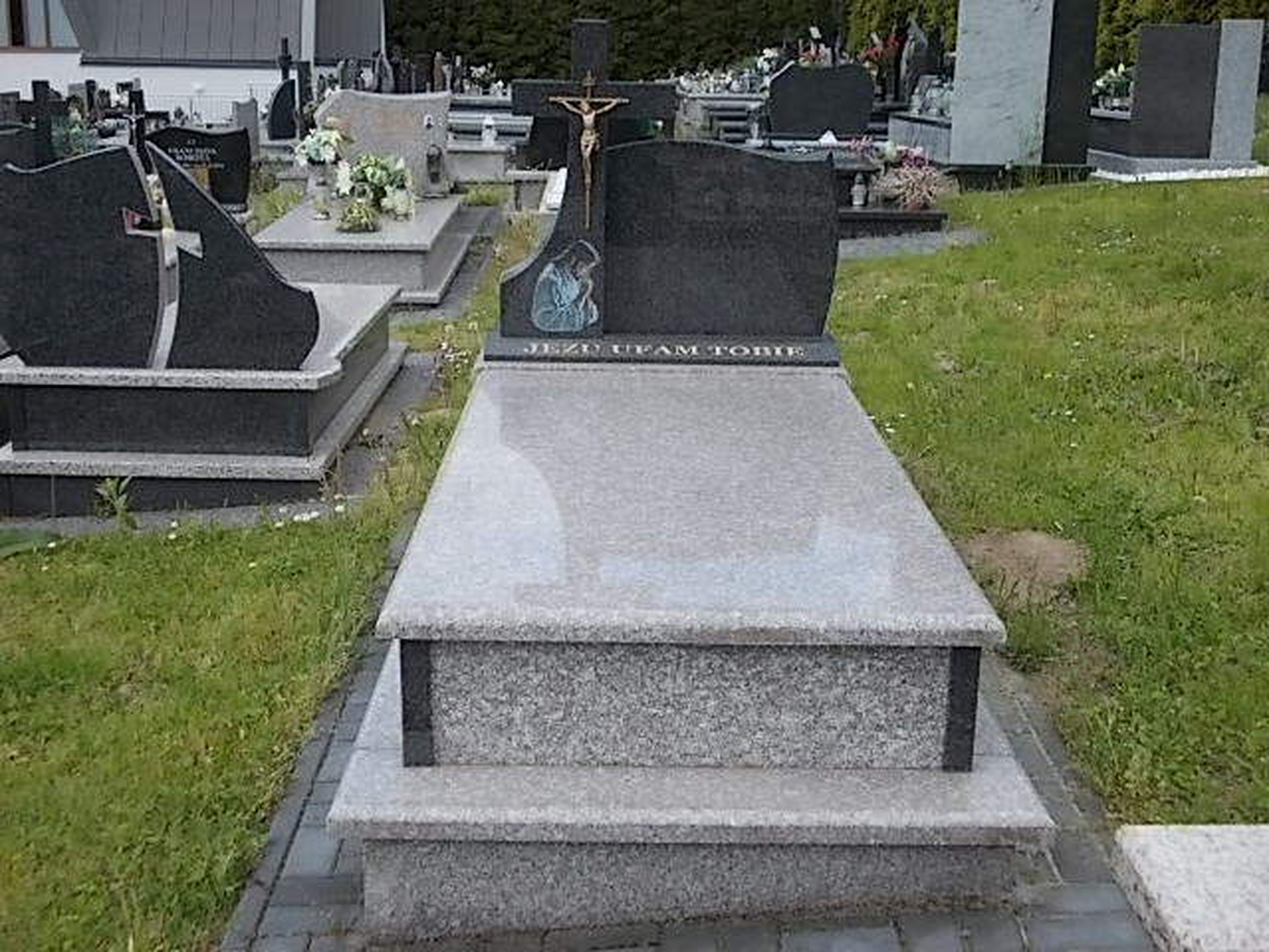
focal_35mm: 43
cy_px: 476
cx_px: 634
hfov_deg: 43.9
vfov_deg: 33.6
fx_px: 1576
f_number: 3.3
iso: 80
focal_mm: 6.1
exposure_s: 1/400
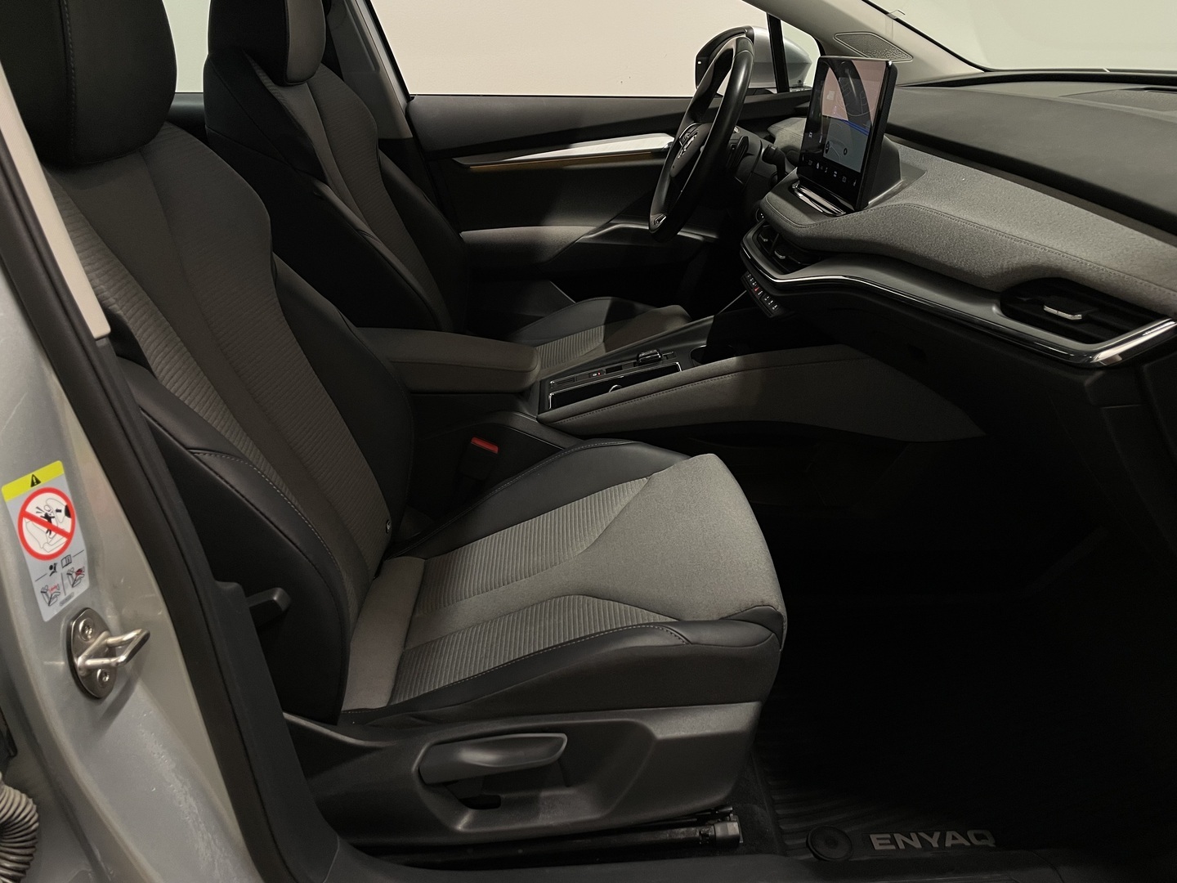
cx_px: 588
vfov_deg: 53.1
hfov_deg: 67.3
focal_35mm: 26
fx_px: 884
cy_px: 442
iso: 80
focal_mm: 4.2
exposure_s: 1/50
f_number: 1.6
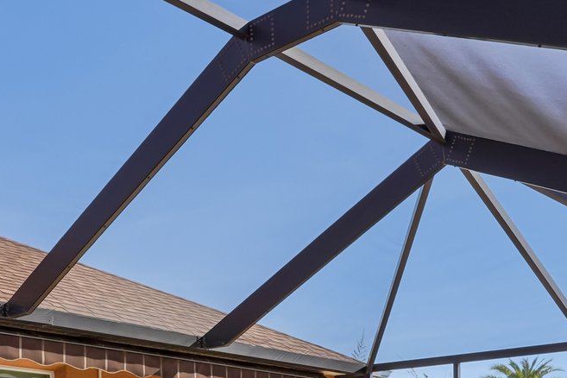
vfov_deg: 22.7
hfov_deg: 36.8
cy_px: 492
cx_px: 159
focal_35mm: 53
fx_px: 835
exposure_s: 1/30
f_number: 18
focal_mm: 17
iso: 160
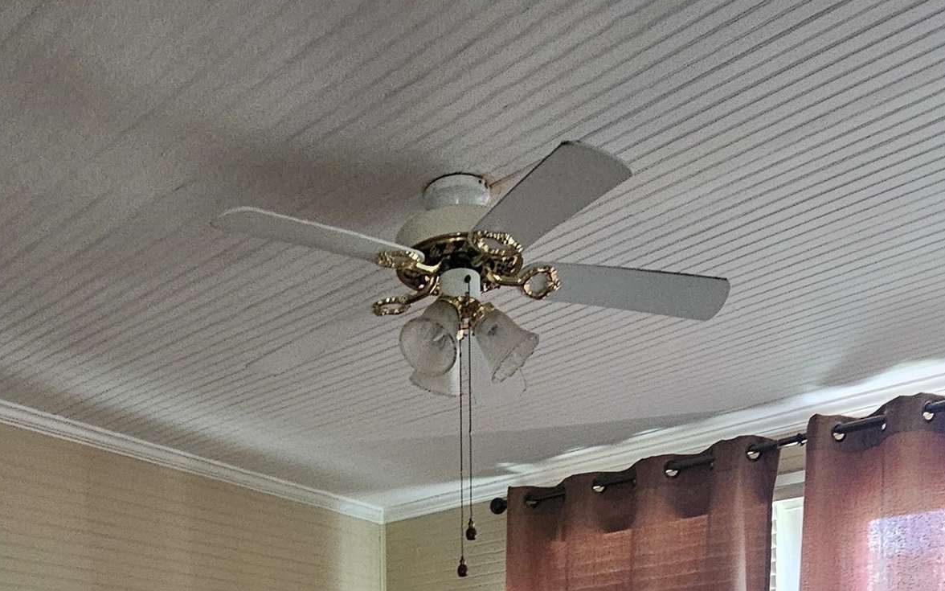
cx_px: 391
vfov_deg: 25.5
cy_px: 907
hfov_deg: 53.7
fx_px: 927
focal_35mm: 36
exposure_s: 1/24
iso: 640
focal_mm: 2.2
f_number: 2.2
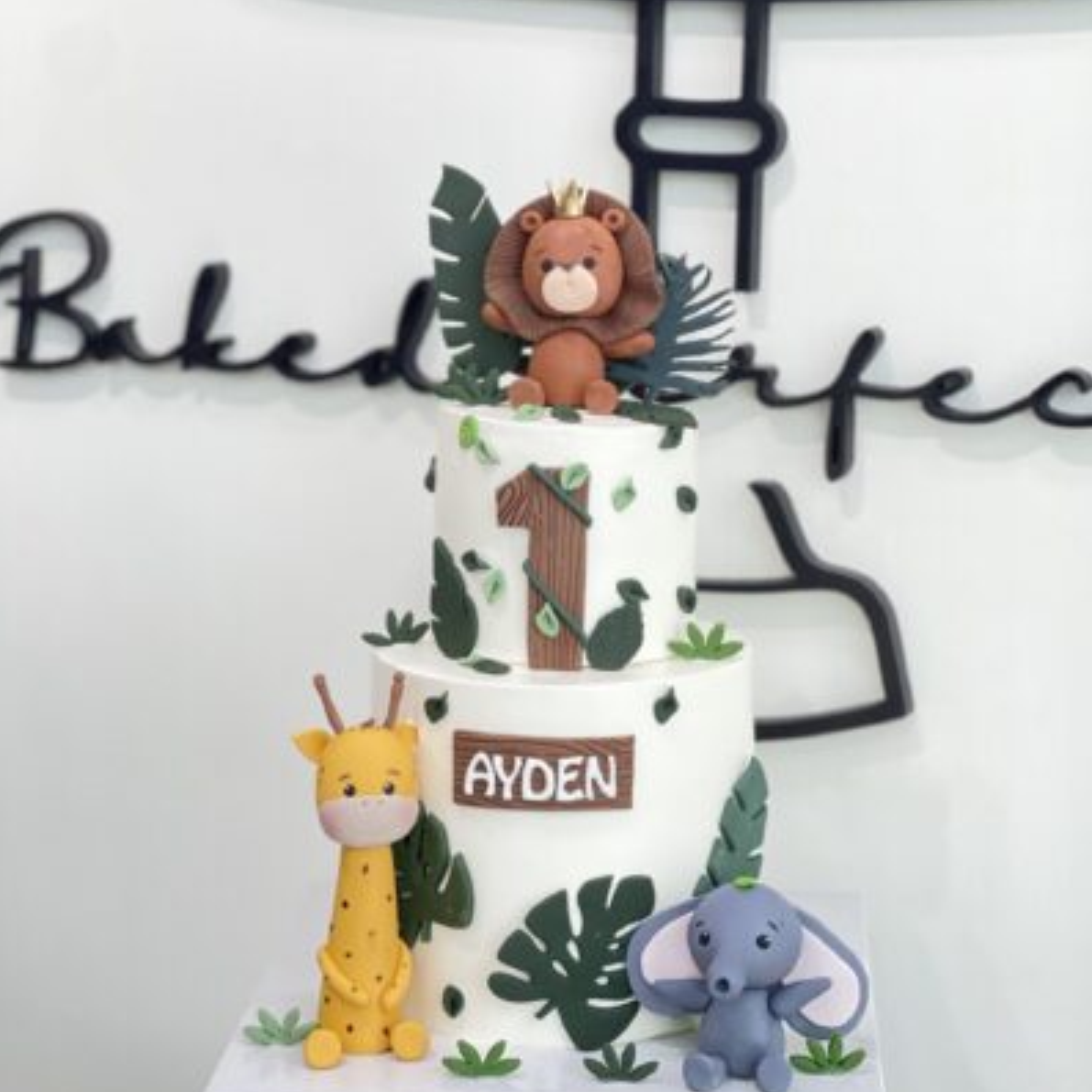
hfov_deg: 22.8
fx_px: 2712
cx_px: 545
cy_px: 543
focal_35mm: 76
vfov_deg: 22.8
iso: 200
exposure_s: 1/100
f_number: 2.2
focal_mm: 7.5
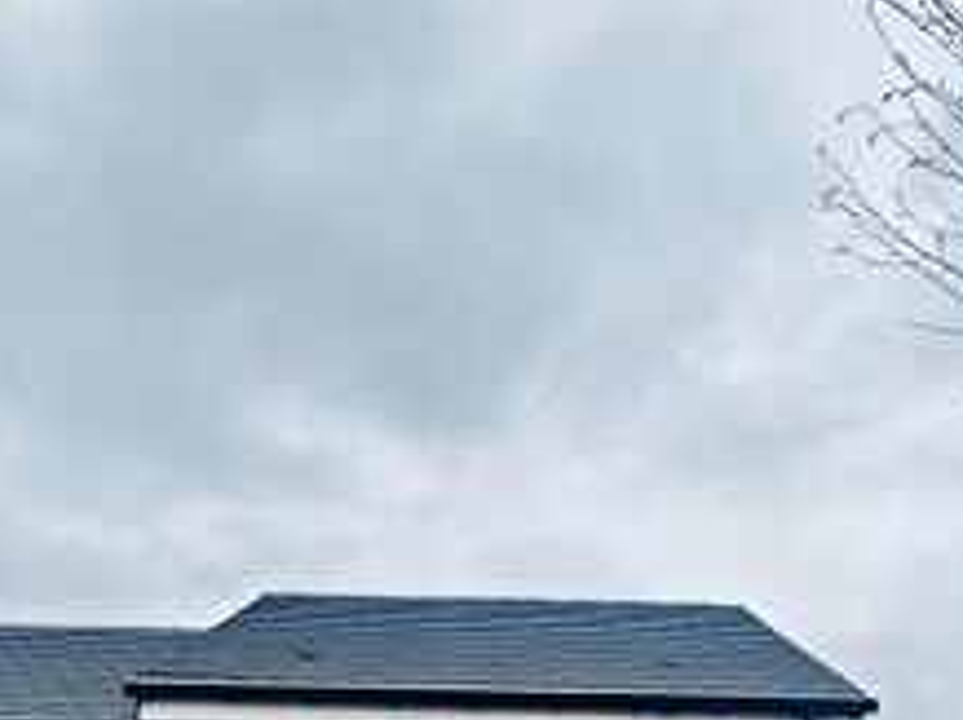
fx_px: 1251
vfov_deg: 23.5
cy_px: 1155
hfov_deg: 42.1
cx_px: 517
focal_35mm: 45
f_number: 2.2
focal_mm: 2.22
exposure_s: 1/178
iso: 40
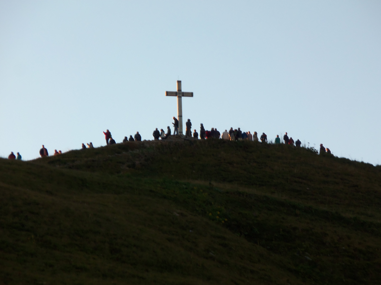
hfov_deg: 9.0
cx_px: 190
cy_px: 142
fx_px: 2421
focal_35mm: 220
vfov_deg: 6.8
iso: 80
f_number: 5.7
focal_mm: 39.4
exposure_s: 1/60
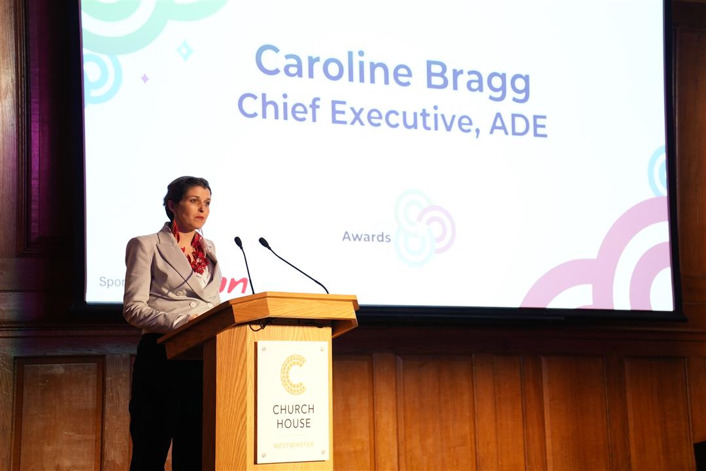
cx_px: 353
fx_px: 1766
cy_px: 236
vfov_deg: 15.2
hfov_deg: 22.6
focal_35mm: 90
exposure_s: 1/100
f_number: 2.8
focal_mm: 90
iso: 500
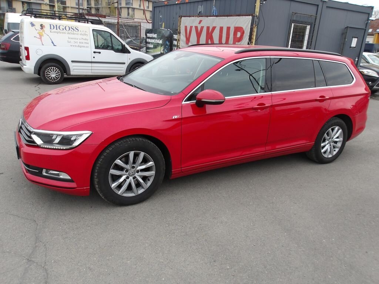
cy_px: 142
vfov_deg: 51.4
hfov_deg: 65.3
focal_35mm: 27
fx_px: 296
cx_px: 190
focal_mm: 4.9
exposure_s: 1/452
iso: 100
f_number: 3
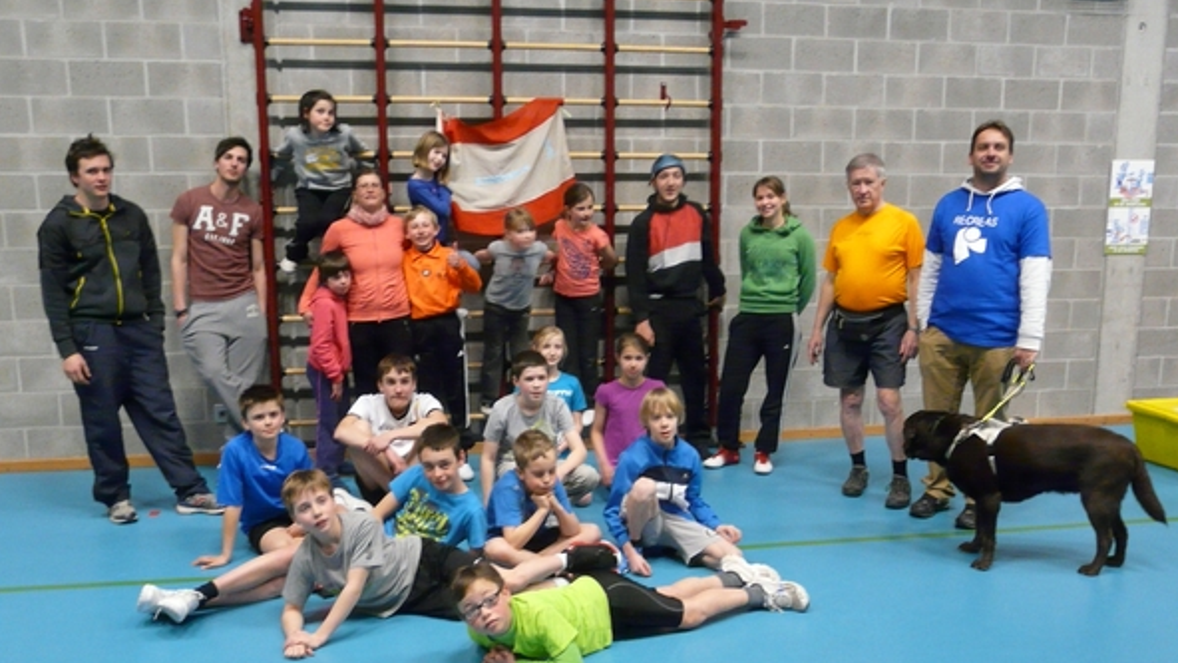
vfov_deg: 36.6
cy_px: 392
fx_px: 1000
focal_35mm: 32
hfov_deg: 61.0
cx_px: 591
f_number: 2.8
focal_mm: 4.6
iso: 400
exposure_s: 1/13
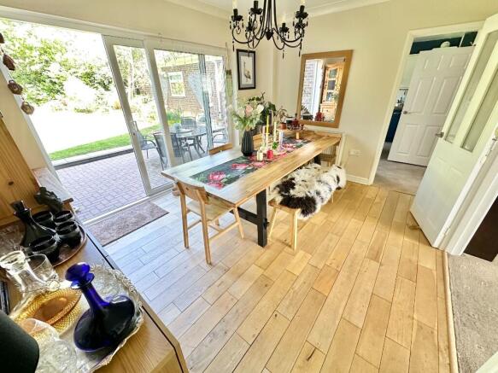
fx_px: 201
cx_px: 249
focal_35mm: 14
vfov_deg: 85.7
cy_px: 186
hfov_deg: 102.1
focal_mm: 2.22
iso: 320
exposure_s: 1/65
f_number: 2.2
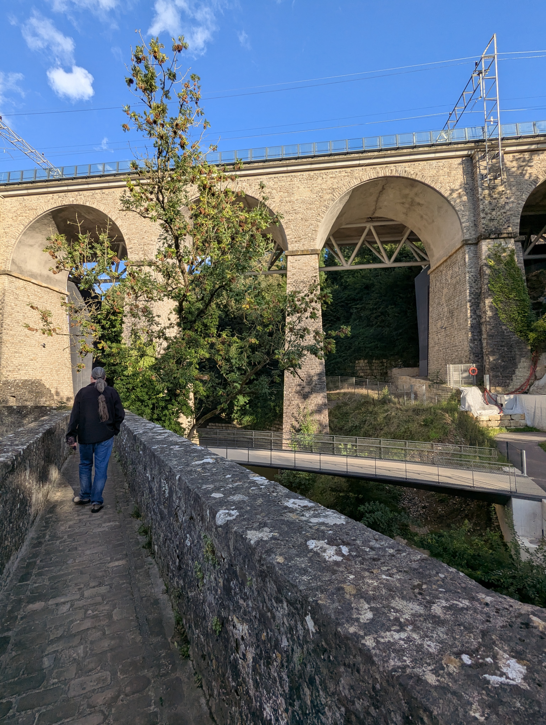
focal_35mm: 16
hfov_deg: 78.2
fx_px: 336
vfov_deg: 94.4
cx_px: 273
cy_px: 362
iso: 54
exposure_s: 1/903
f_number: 2.2
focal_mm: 2.35
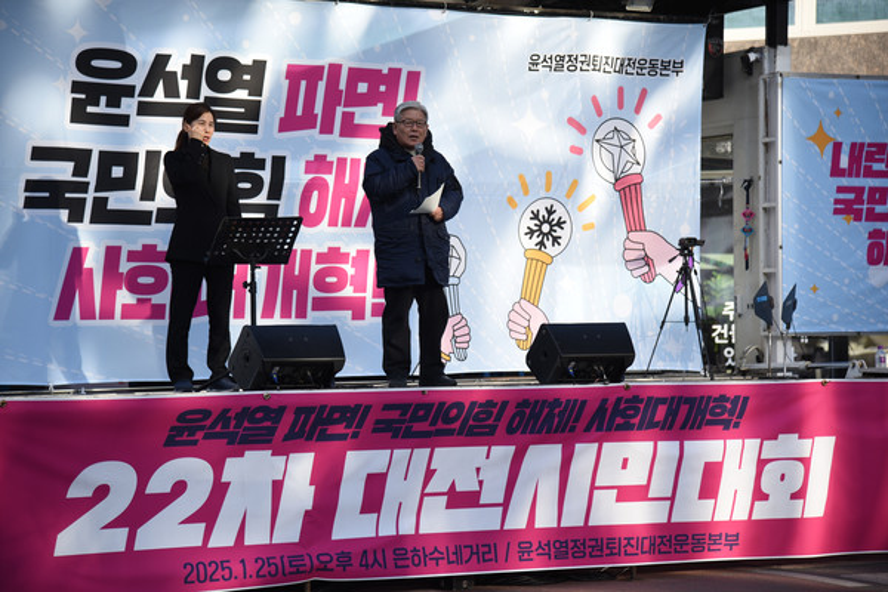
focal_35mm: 98
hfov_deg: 20.8
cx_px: 444
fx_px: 2417
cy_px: 296
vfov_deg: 14.0
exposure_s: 1/640
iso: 200
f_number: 4
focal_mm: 98
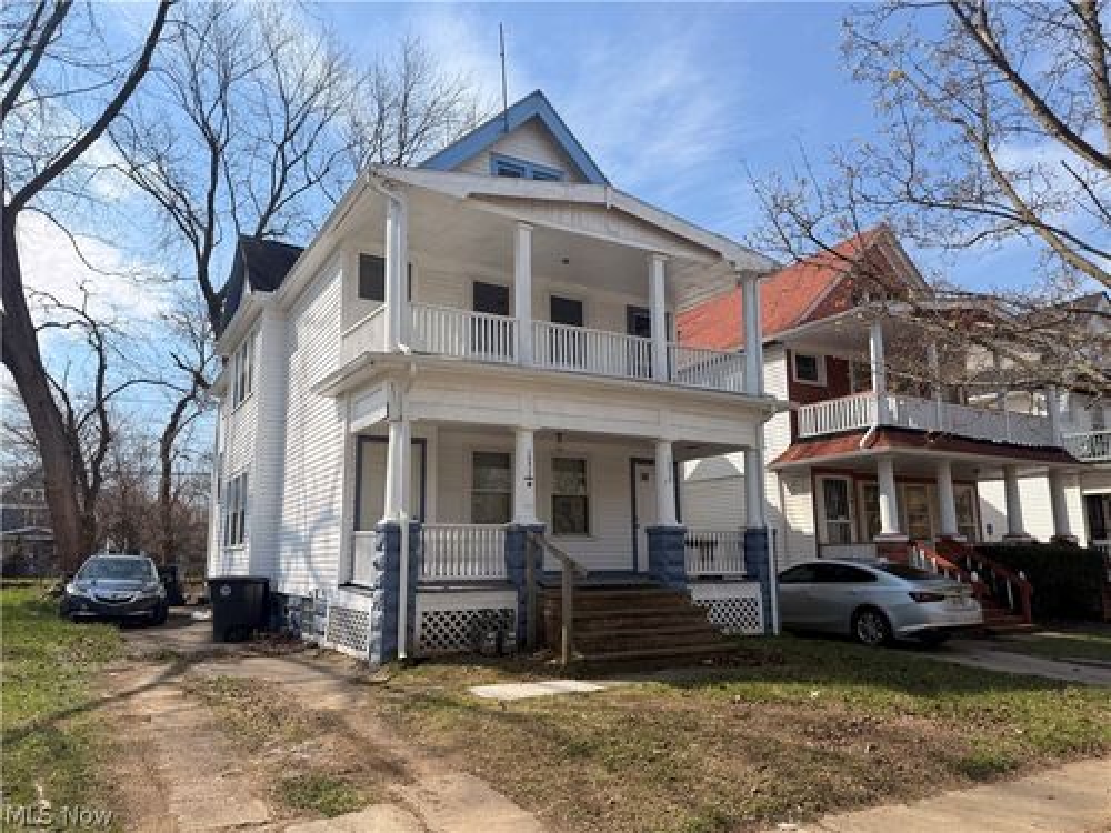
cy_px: 416
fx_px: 770
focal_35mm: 24
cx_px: 556
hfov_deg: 71.6
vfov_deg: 56.8
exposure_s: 1/4975
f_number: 1.78
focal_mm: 6.76
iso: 80
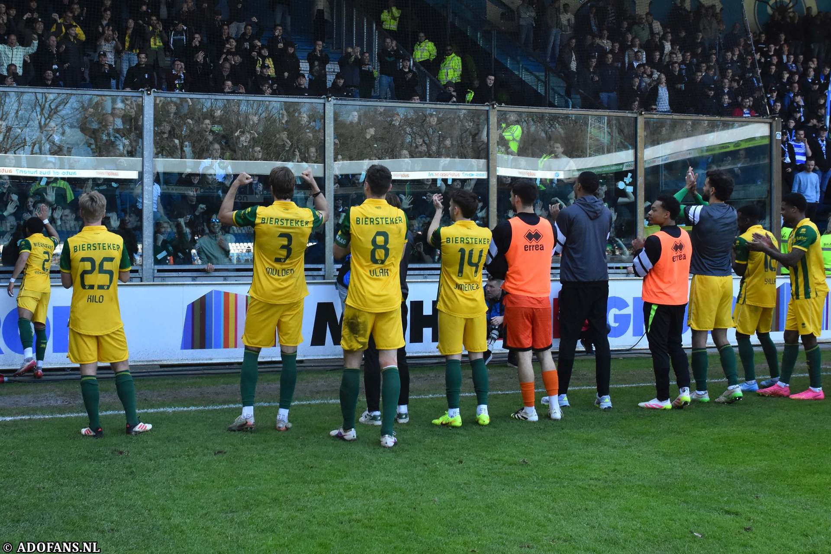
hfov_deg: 53.1
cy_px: 277
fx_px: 831
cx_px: 416
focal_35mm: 36
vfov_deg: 36.9
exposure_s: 1/1000
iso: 1800
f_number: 5.6
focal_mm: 24
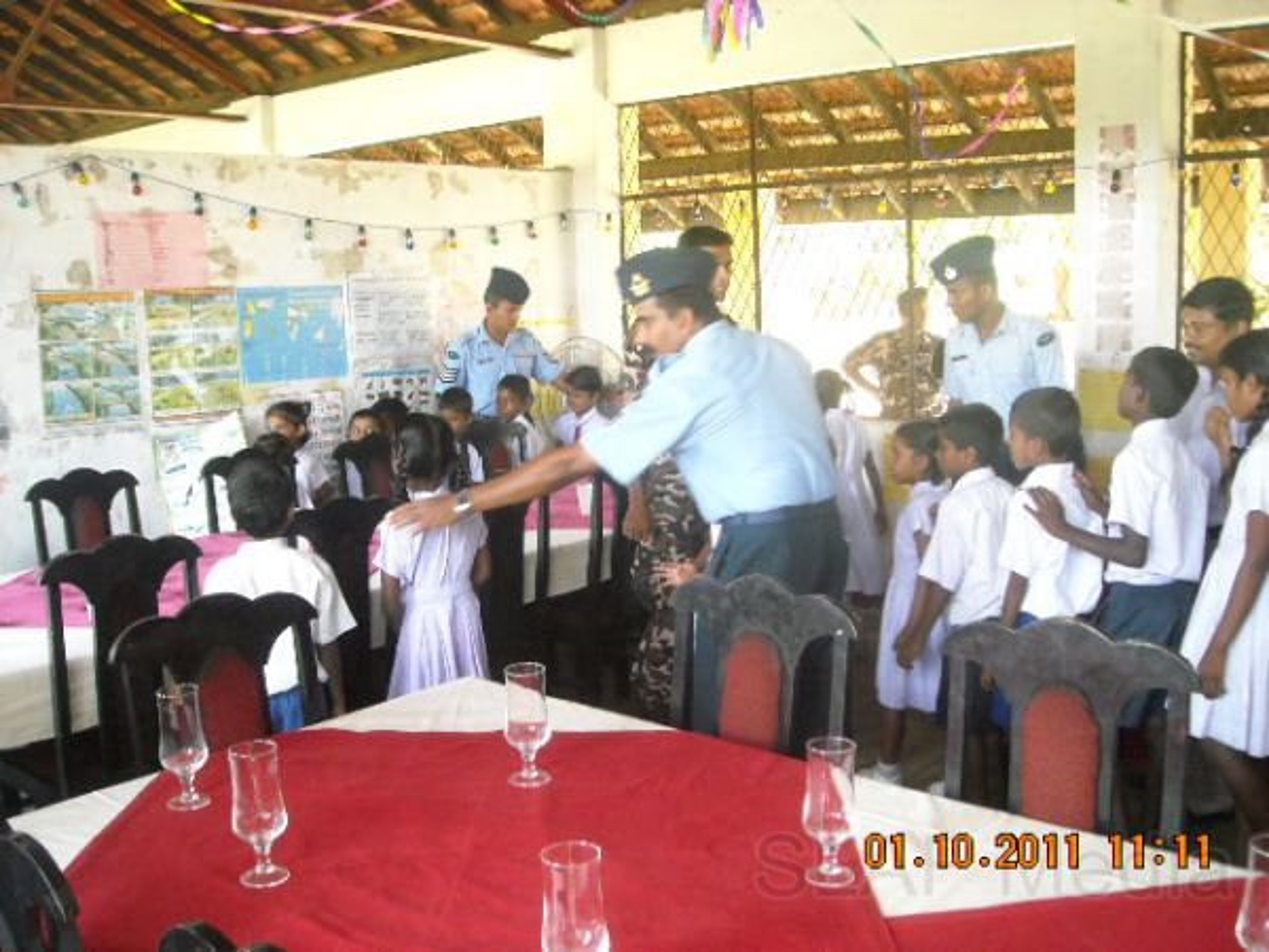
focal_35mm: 35
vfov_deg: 40.7
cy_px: 476
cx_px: 634
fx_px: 1283
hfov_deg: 52.6
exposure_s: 1/47
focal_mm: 5.7
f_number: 2.8
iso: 400
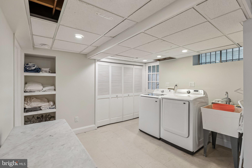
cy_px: 84
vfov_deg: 73.8
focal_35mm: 16
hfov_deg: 96.7
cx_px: 126
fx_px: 112
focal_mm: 16
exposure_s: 1/125
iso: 4000
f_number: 6.3
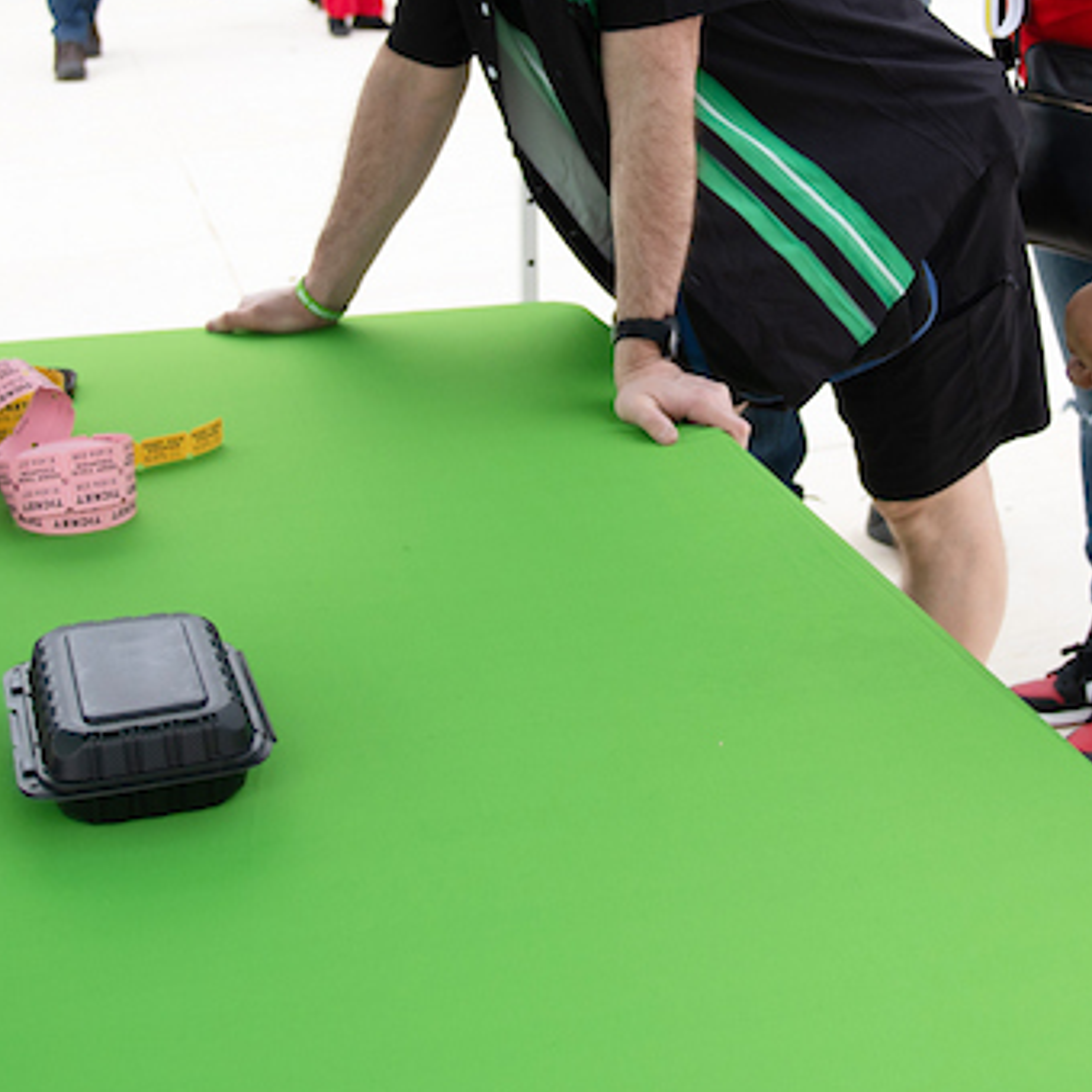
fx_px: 2141
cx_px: 649
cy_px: 154
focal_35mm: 60
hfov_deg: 28.5
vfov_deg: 27.8
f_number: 3.2
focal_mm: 20
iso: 160
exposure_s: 1/2000
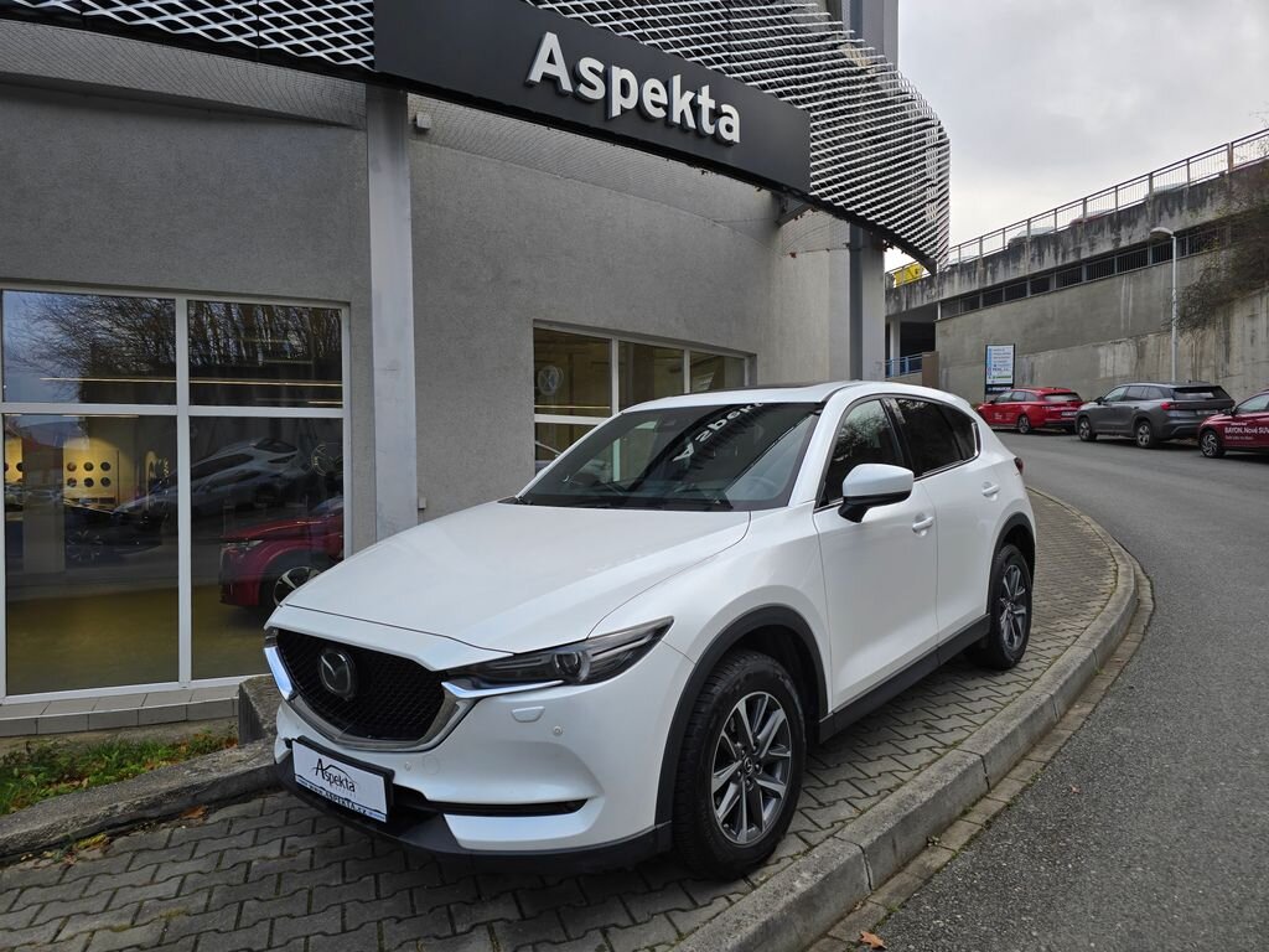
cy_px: 476
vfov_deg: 58.9
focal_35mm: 23
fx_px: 843
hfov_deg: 73.9
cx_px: 634
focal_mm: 6.3
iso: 16
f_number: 1.7
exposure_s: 1/180
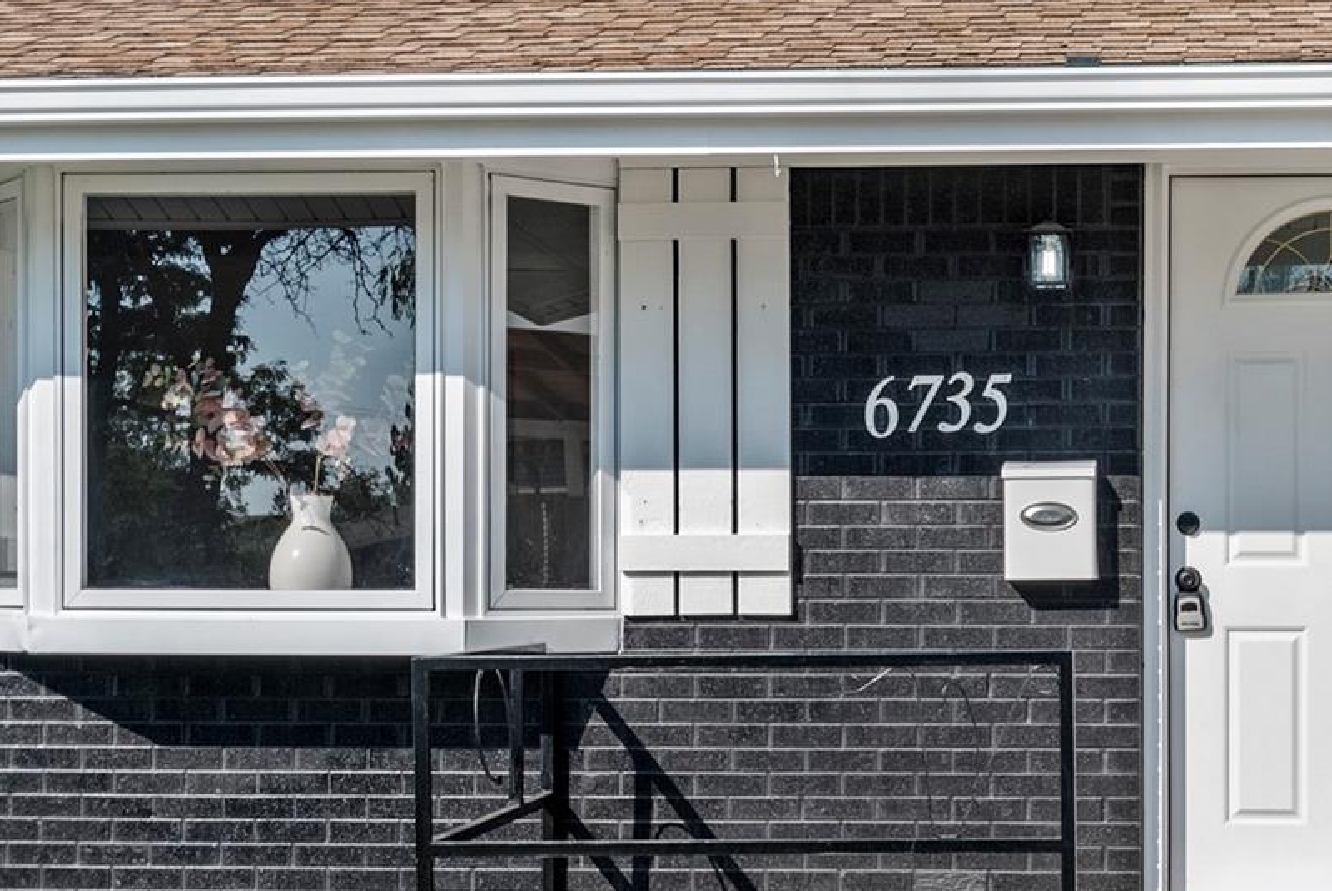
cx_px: 1089
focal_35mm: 72
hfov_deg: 27.4
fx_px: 2666
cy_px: 441
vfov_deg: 19.0
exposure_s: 1/125
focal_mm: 24
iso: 200
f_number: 8
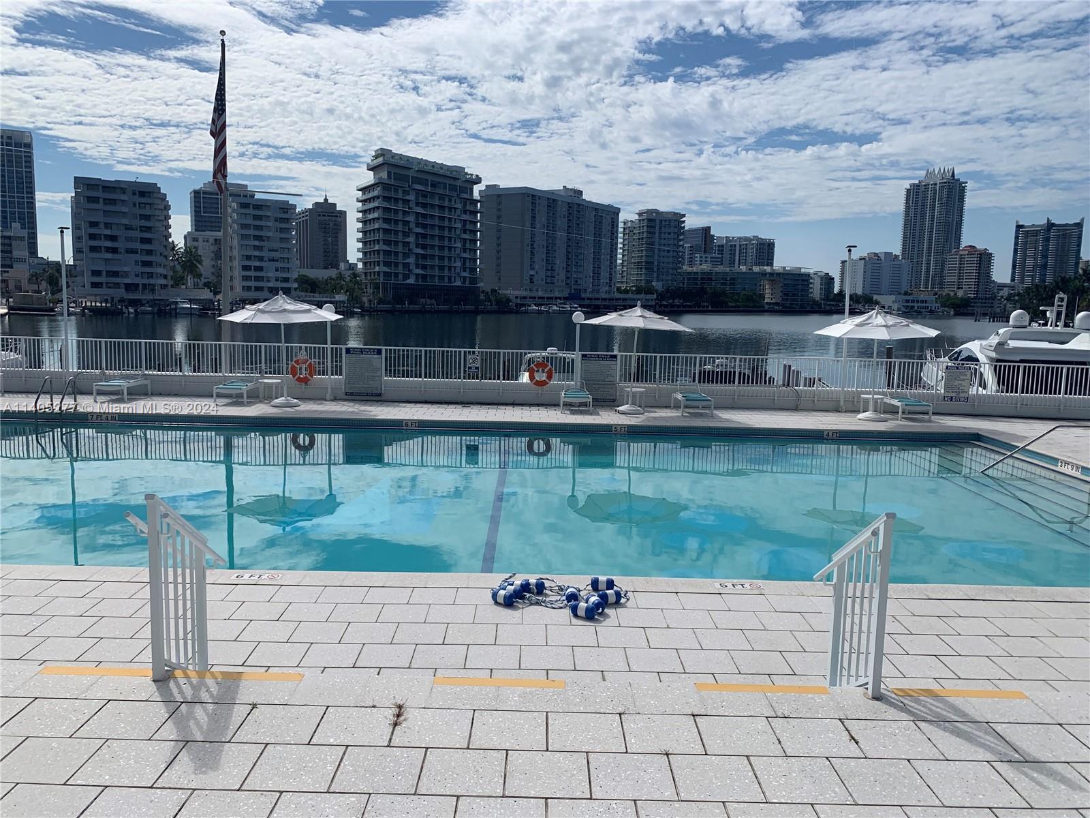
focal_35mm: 26
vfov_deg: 53.1
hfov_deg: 67.3
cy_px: 409
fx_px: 819
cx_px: 545
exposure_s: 1/6897
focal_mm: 4.25
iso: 25
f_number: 1.8
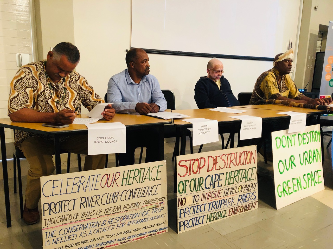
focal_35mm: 28
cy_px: 124
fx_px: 269
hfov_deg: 63.4
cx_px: 166
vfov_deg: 49.7
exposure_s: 1/9
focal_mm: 3.99
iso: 100
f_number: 1.8
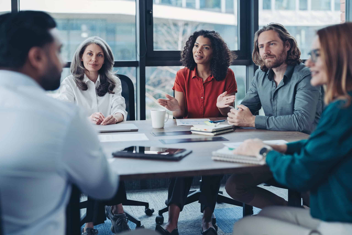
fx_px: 489
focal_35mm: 50
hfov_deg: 39.6
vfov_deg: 27.0
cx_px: 176
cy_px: 118
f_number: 1.8
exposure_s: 1/200
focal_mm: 50
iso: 400
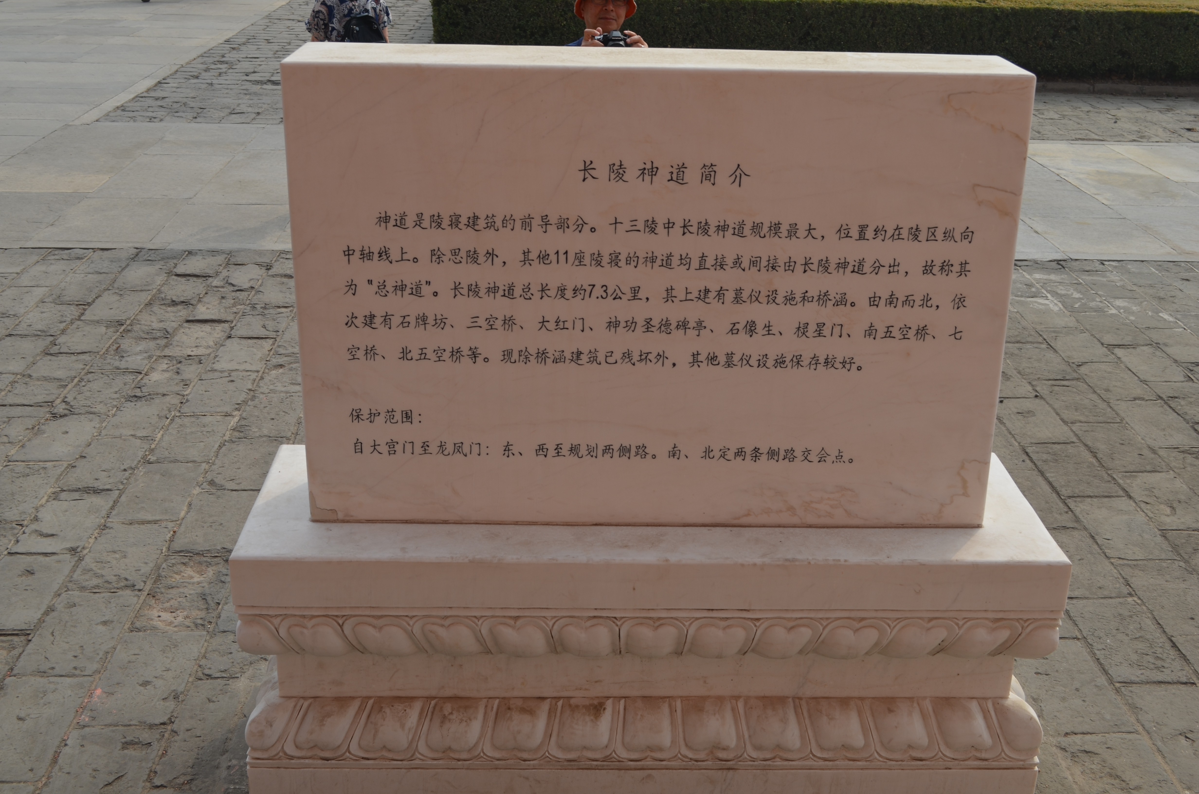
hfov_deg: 45.0
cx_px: 600
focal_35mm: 44
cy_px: 397
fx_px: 1446
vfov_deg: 30.7
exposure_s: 1/250
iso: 100
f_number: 8
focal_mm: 29
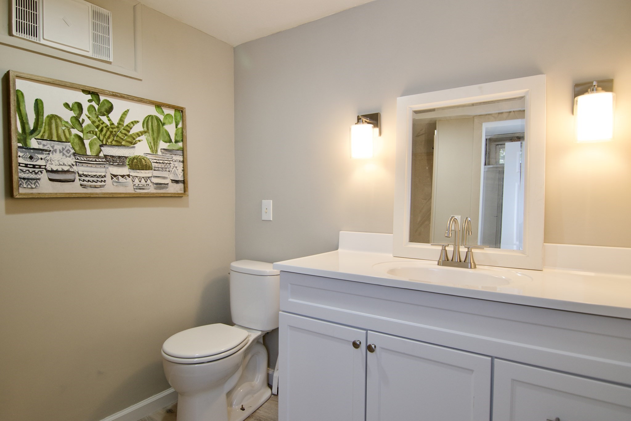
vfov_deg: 59.5
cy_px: 210
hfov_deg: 81.2
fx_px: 368
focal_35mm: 21
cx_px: 316
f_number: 5
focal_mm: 14
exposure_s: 1/100
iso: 400
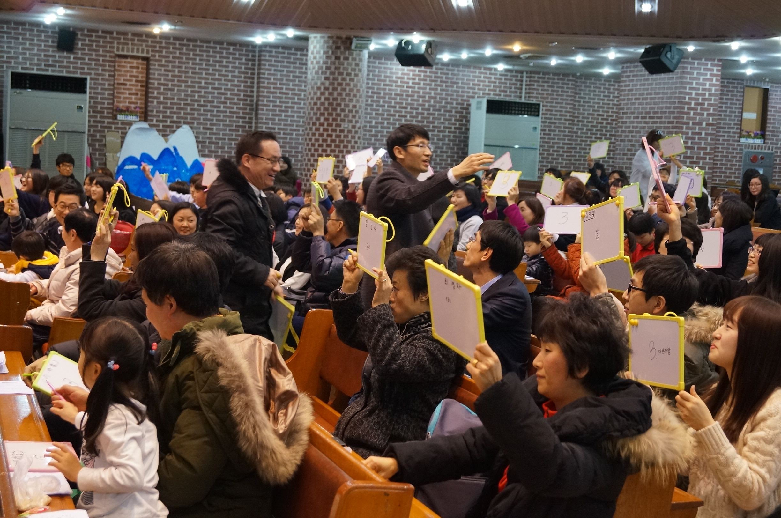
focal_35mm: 52
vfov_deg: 25.7
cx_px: 390
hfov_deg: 37.9
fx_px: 1137
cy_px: 259
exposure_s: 1/60
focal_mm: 35
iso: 1600
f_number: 5
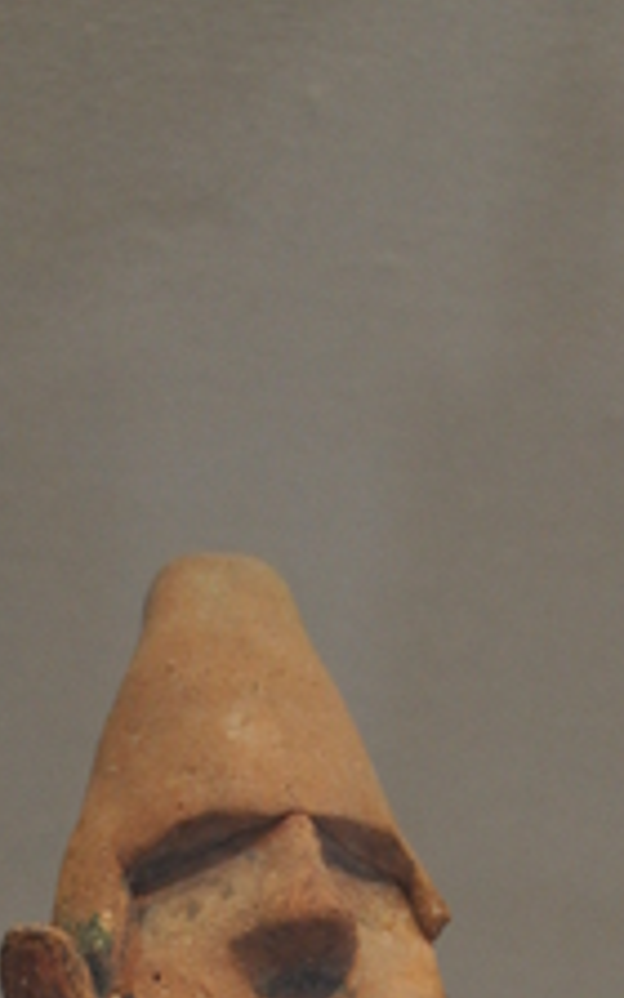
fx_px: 6149
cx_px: 274
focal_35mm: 226
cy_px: 1417
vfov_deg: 9.1
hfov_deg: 5.8
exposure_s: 1/100
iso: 640
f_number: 4.8
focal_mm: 50
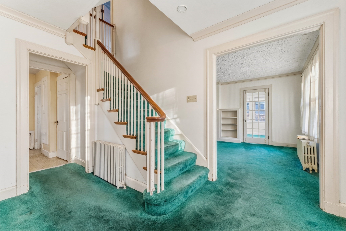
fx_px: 142
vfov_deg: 78.1
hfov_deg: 101.2
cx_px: 173
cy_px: 116
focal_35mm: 15
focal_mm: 14.8
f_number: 11
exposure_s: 1
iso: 1600
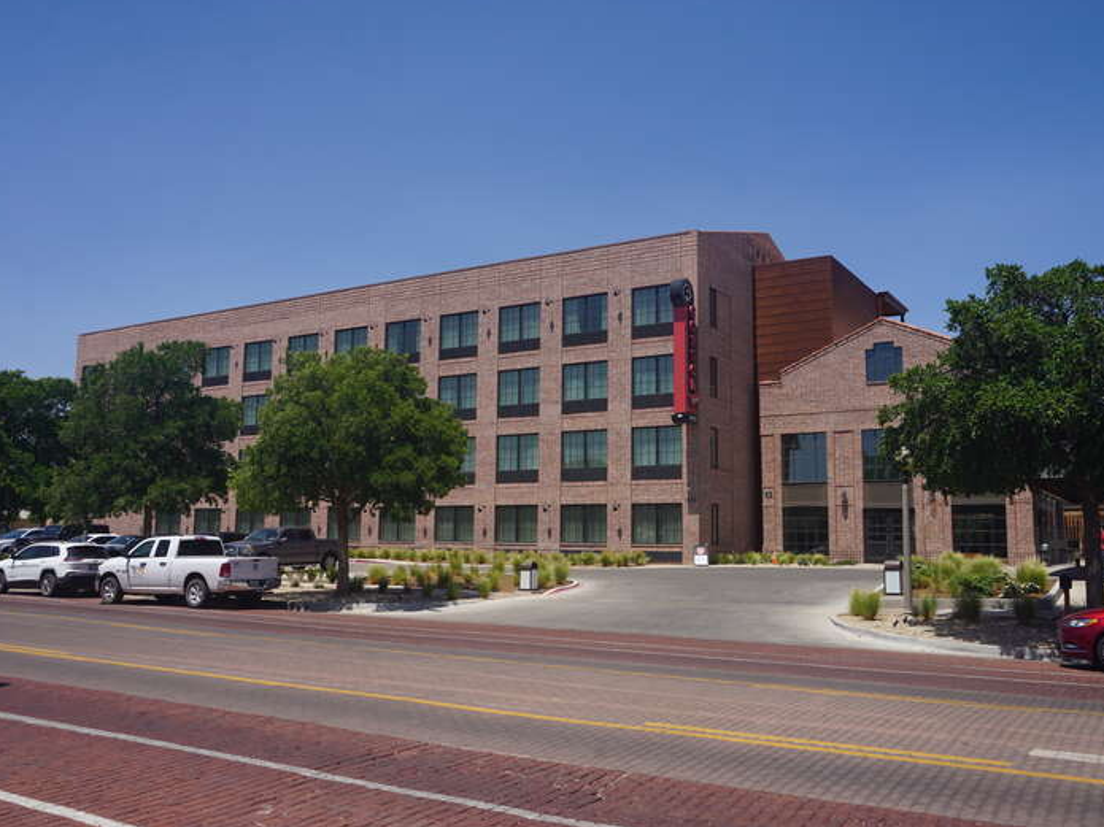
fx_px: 1006
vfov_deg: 44.7
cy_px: 415
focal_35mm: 32
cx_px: 569
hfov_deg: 57.5
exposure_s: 1/200
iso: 100
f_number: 11
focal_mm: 19
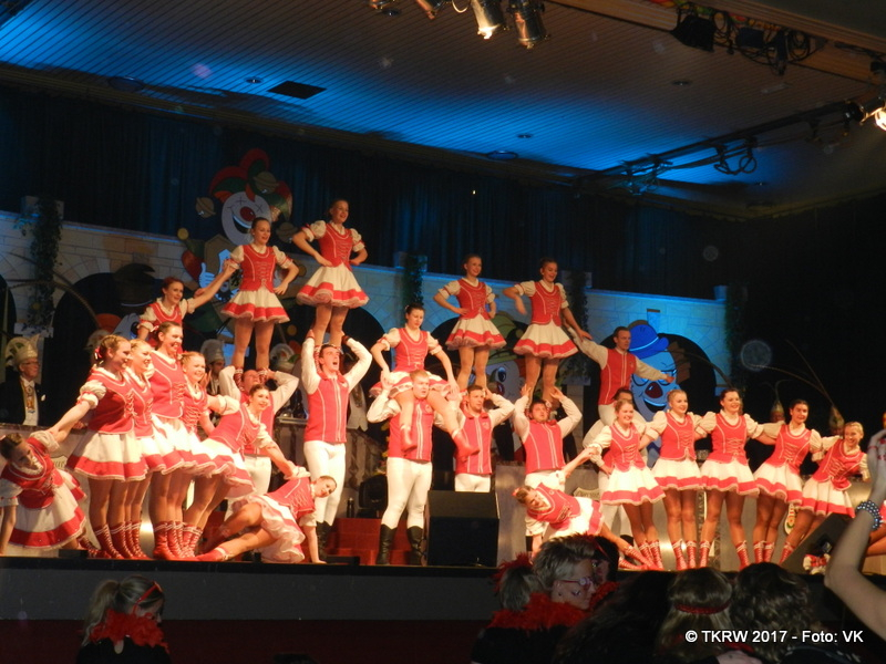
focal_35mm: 60
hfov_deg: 32.2
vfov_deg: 24.4
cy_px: 332
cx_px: 443
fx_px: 1536
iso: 400
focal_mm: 10.7
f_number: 4.6
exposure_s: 1/30
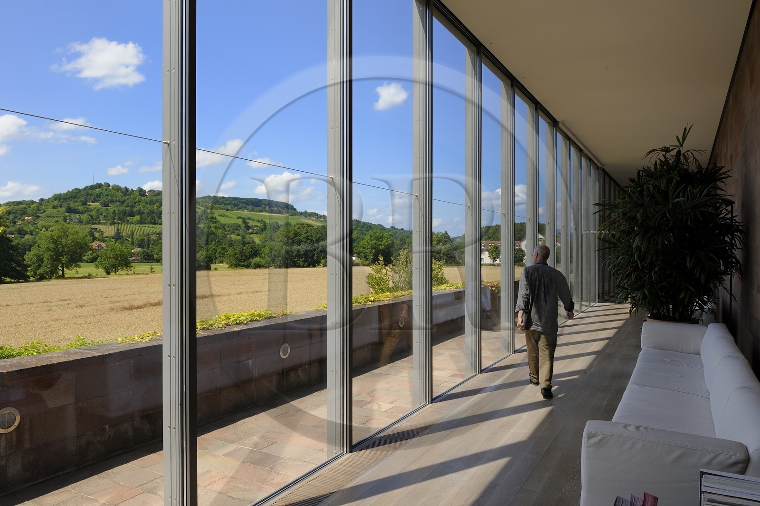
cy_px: 253
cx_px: 380
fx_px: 506
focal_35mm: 24
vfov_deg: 53.1
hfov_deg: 73.8
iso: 200
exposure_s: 1/60
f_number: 16
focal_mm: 24
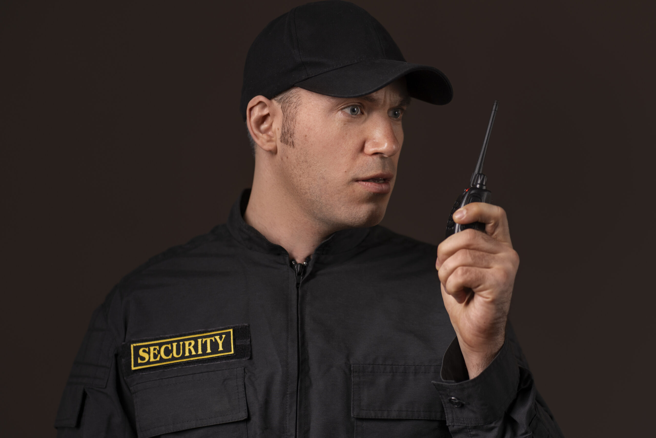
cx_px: 328
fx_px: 1549
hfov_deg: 23.9
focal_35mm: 85
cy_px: 219
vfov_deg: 16.1
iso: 200
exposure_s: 1/100
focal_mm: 85
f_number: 2.5
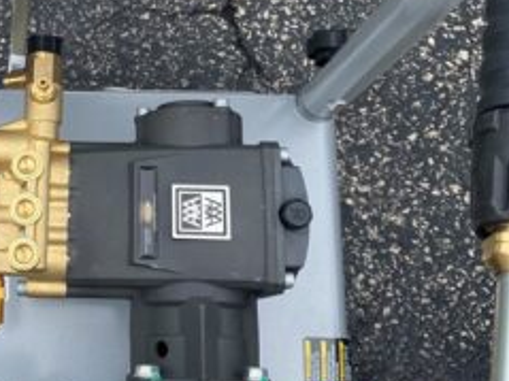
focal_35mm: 61
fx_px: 897
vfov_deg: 23.8
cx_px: 55
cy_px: 109
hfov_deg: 30.4
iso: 32
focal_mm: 4.25
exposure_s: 1/1053
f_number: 1.8
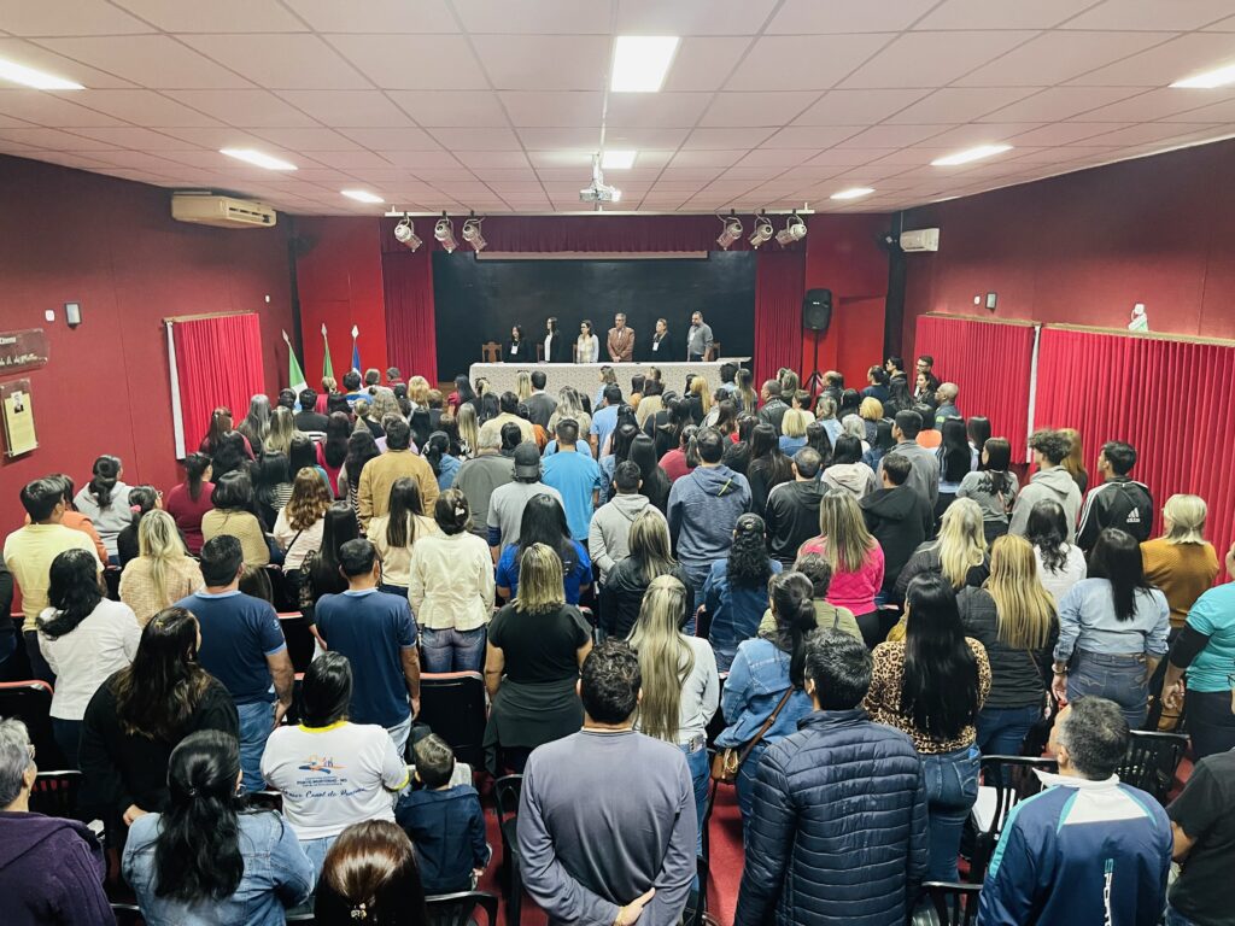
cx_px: 618
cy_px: 463
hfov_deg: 69.4
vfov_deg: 54.9
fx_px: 892
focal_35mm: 25
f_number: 1.6
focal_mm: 5.1
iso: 500
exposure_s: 1/30
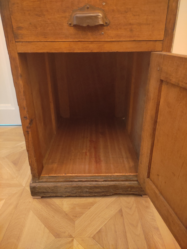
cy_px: 124
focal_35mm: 26
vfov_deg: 67.3
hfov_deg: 53.1
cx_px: 94
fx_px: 187
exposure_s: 1/17
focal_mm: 4.74
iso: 2606
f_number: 1.79
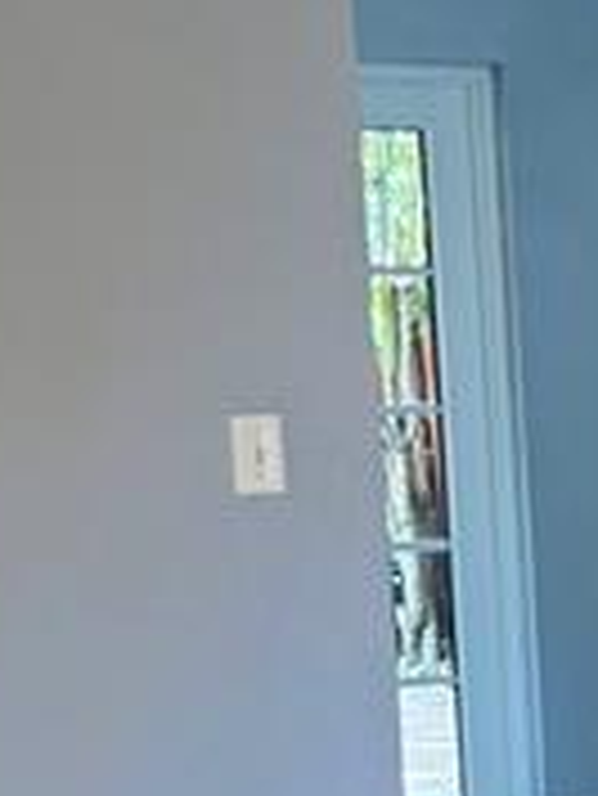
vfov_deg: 11.9
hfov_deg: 8.3
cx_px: 1452
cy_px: 886
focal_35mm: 163
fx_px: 3750
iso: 100
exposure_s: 1/120
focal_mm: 6.76
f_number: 1.78
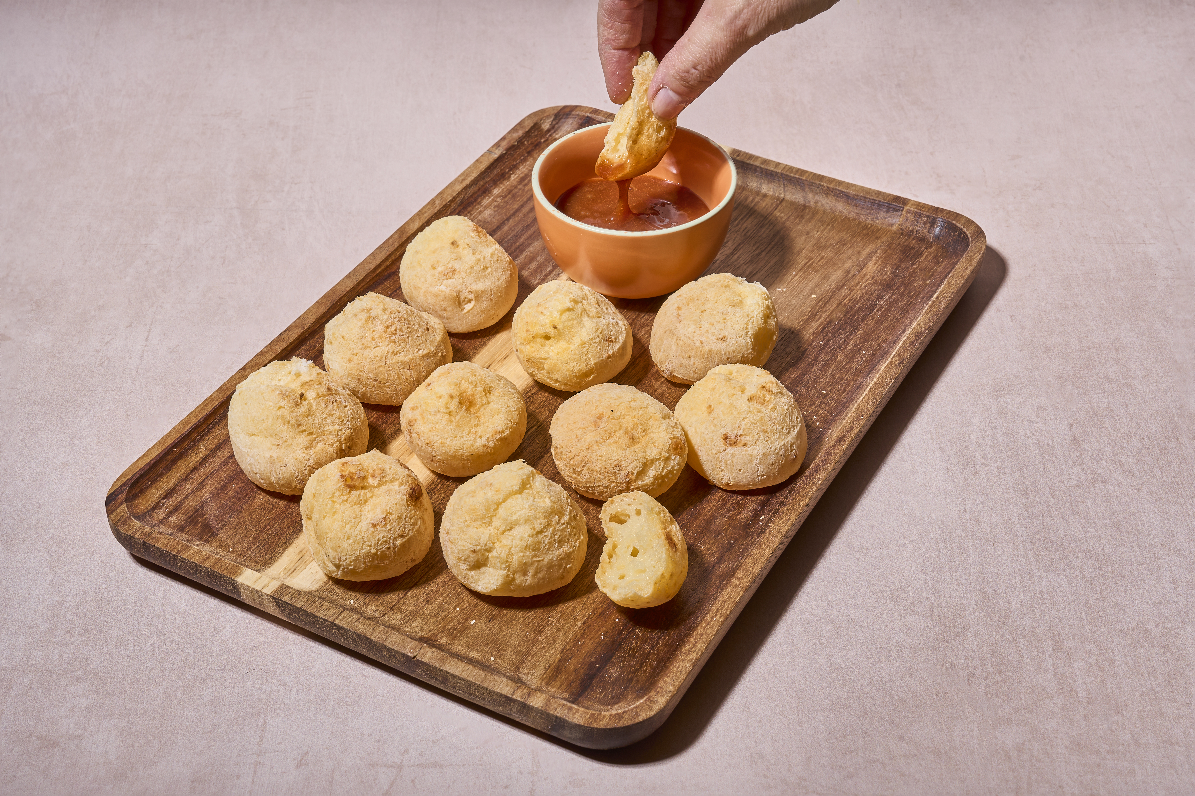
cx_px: 598
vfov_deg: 23.8
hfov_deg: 35.1
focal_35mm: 57
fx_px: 1891
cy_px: 398
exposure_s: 1/250
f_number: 16
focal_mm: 57
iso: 100
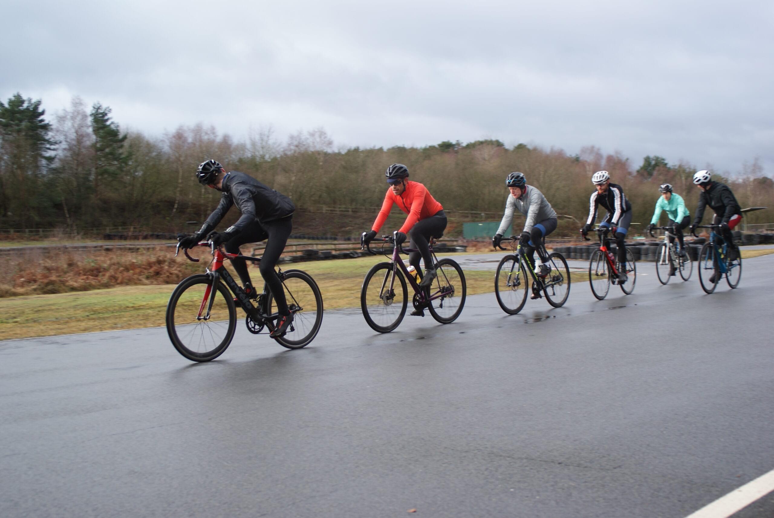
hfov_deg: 46.3
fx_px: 904
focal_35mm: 42
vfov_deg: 32.0
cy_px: 259
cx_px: 387
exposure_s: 1/200
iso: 100
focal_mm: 28
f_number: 5
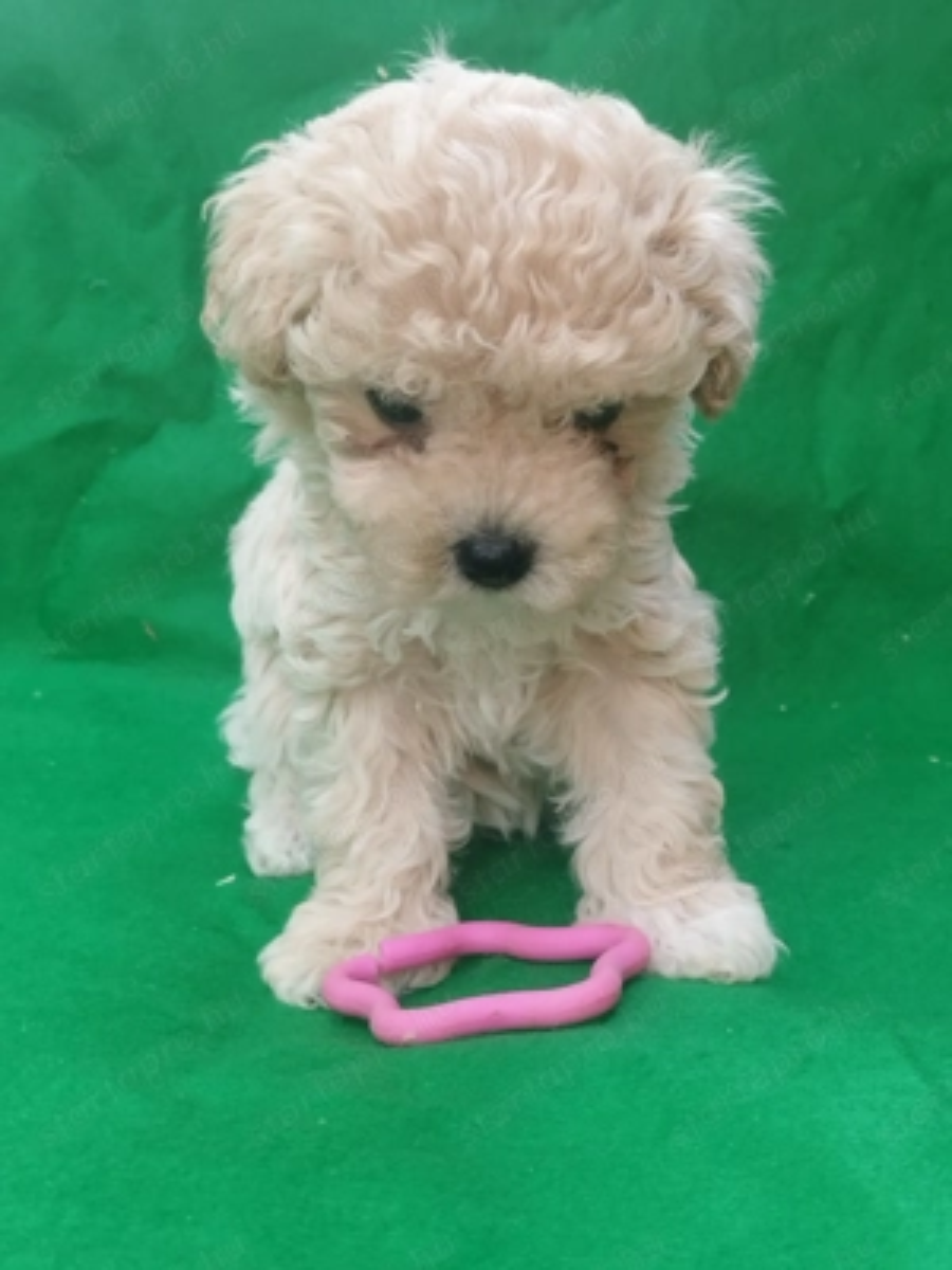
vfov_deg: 71.6
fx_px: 880
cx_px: 476
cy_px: 635
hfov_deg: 56.8
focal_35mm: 24
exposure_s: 1/50
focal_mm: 5.89
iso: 160
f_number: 1.89
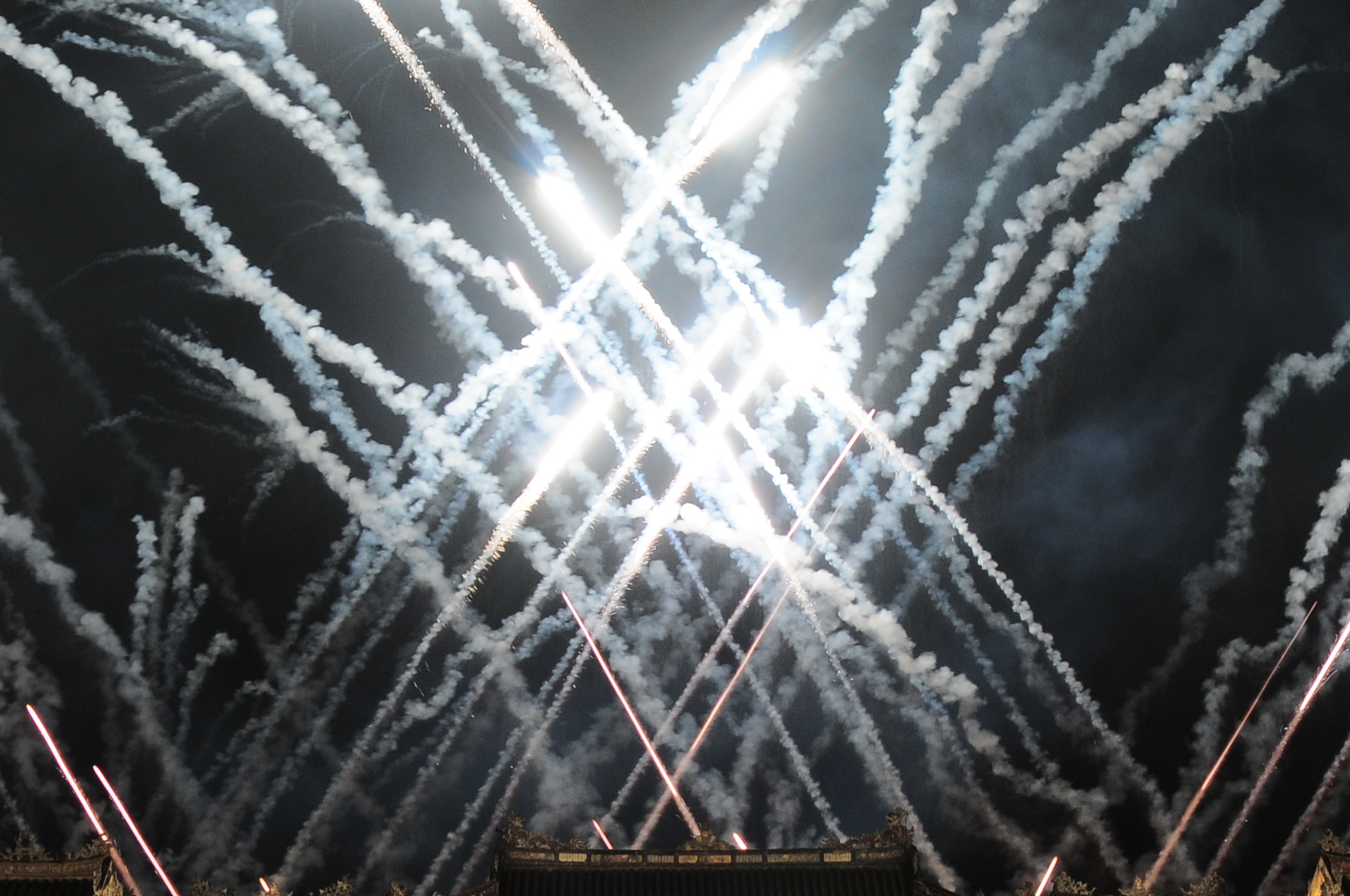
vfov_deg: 15.9
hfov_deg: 23.9
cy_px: 760
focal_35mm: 85
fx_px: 3183
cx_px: 803
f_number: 10
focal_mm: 24
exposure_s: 1/5
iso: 200
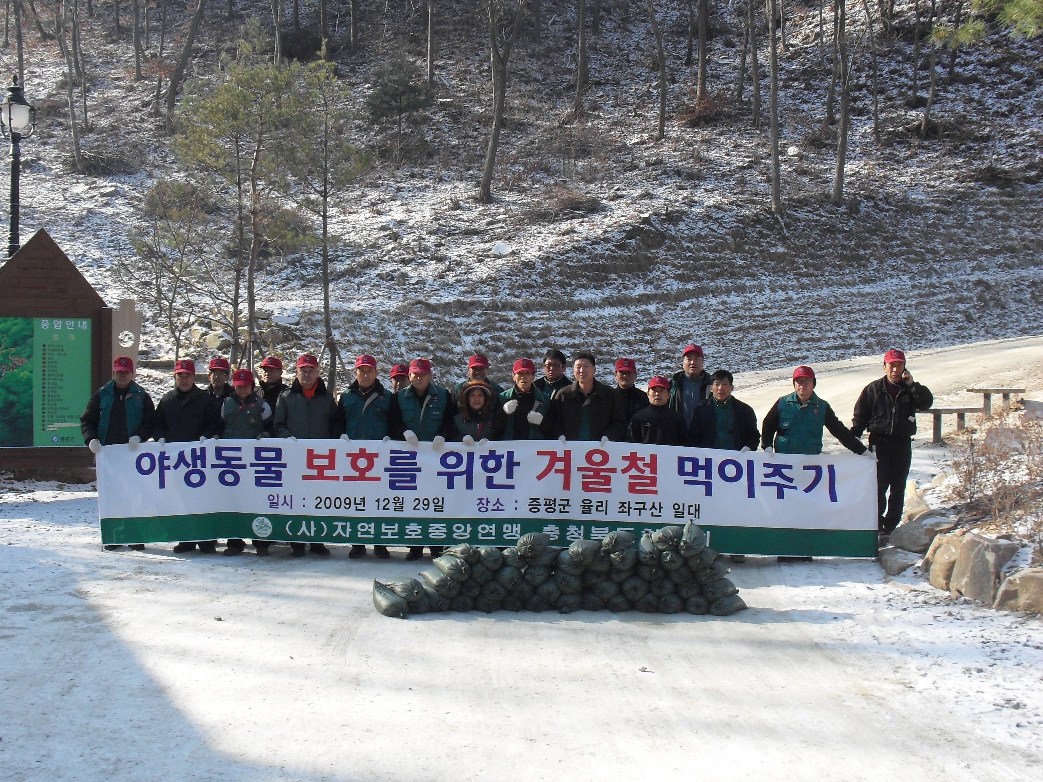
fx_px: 1145
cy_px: 391
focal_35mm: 38
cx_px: 522
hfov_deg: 49.0
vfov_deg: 37.7
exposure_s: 1/90
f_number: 8.3
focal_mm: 6.3
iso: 80
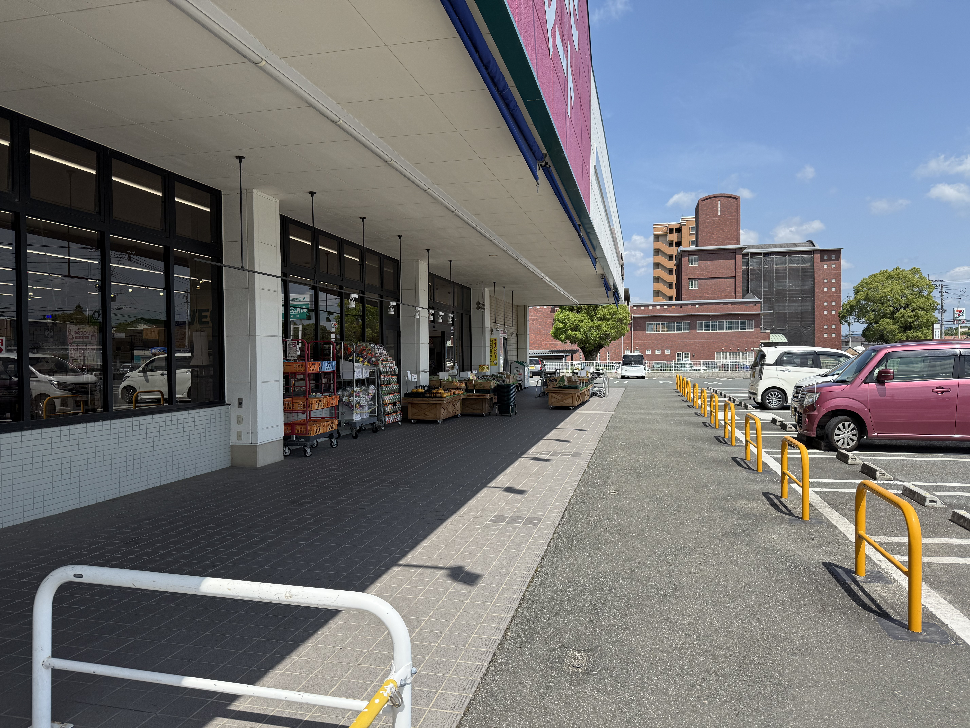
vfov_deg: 56.8
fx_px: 673
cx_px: 485
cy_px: 364
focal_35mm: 24
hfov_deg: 71.6
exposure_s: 1/3953
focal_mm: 6.76
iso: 80
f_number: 1.78
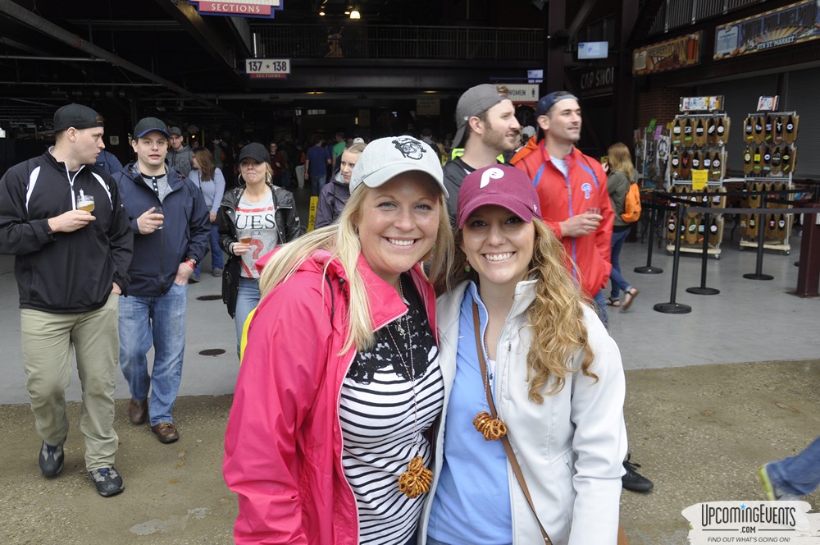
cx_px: 410
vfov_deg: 39.9
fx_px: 751
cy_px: 272
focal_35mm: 33
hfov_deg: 57.3
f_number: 8
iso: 400
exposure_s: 1/60
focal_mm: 22
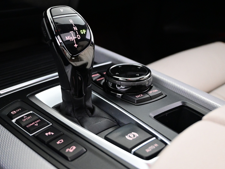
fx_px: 270
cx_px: 97
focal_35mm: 42
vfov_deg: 34.7
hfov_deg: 45.1
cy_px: 86
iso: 6400
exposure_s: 1/40
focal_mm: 25
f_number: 4.2
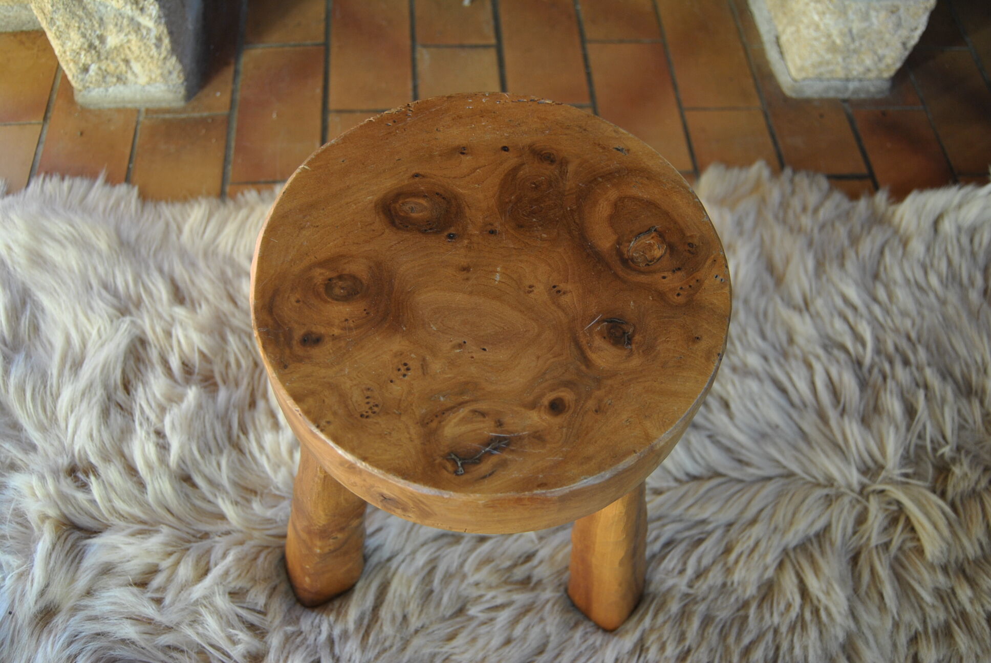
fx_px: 827
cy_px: 332
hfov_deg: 61.9
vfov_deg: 43.7
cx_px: 496
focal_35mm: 30
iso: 200
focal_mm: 20
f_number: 3.5
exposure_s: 1/40
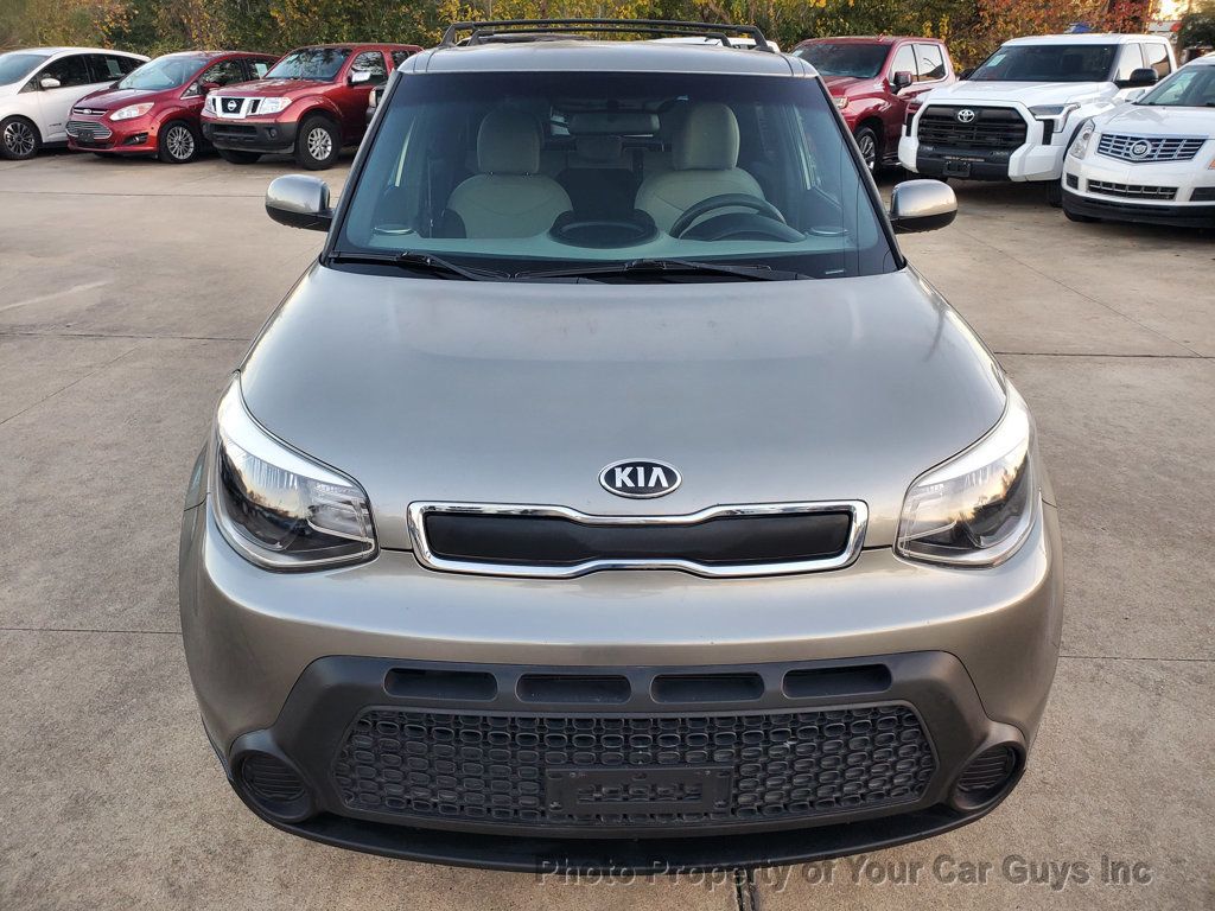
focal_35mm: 26
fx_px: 913
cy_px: 456
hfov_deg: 67.3
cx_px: 608
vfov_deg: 53.1
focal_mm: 4.3
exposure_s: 1/120
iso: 125
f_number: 2.4
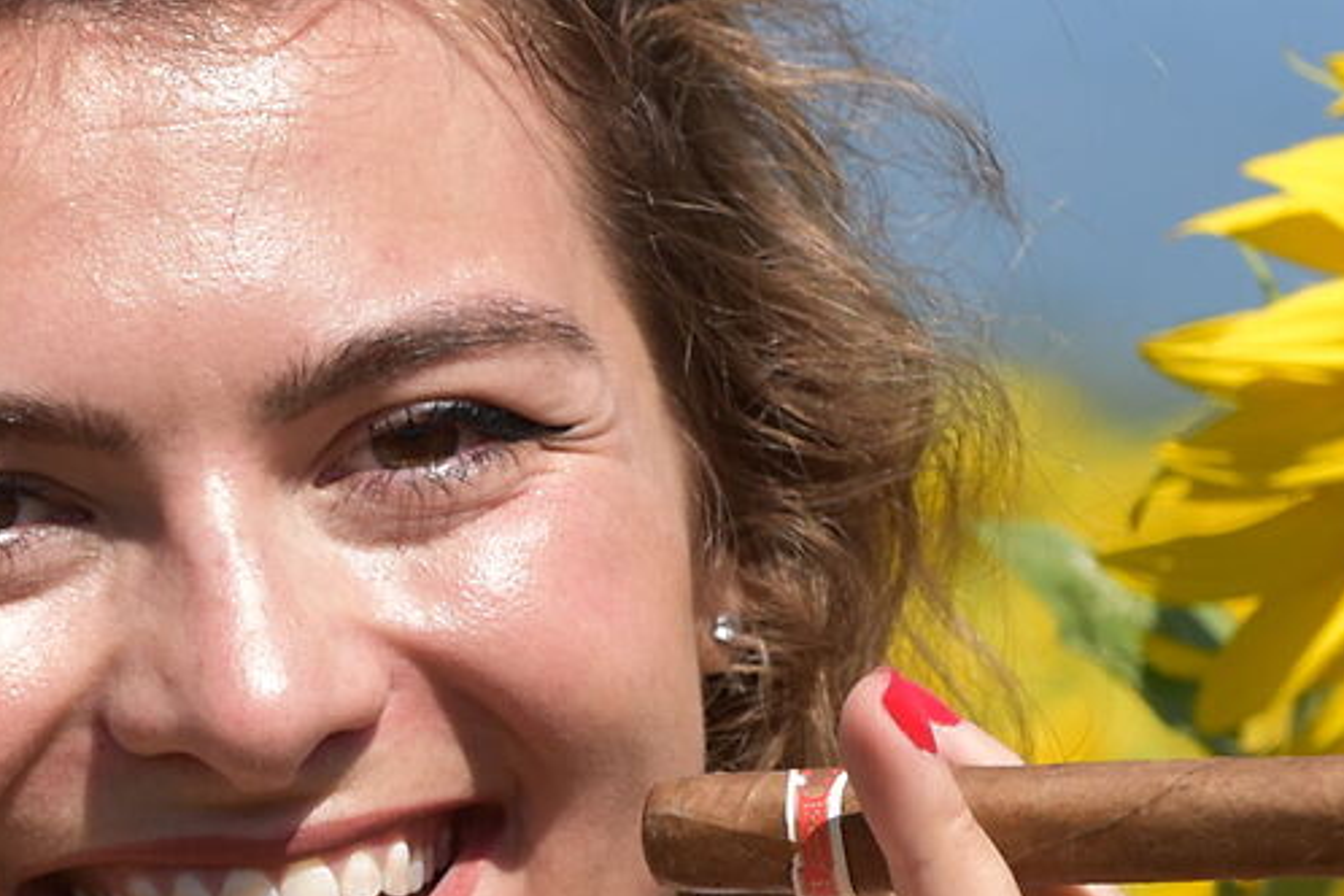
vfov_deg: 2.1
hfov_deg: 3.2
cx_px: -59
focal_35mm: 651
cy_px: 861
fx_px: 24302
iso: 100
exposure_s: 1/500
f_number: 5.6
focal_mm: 135
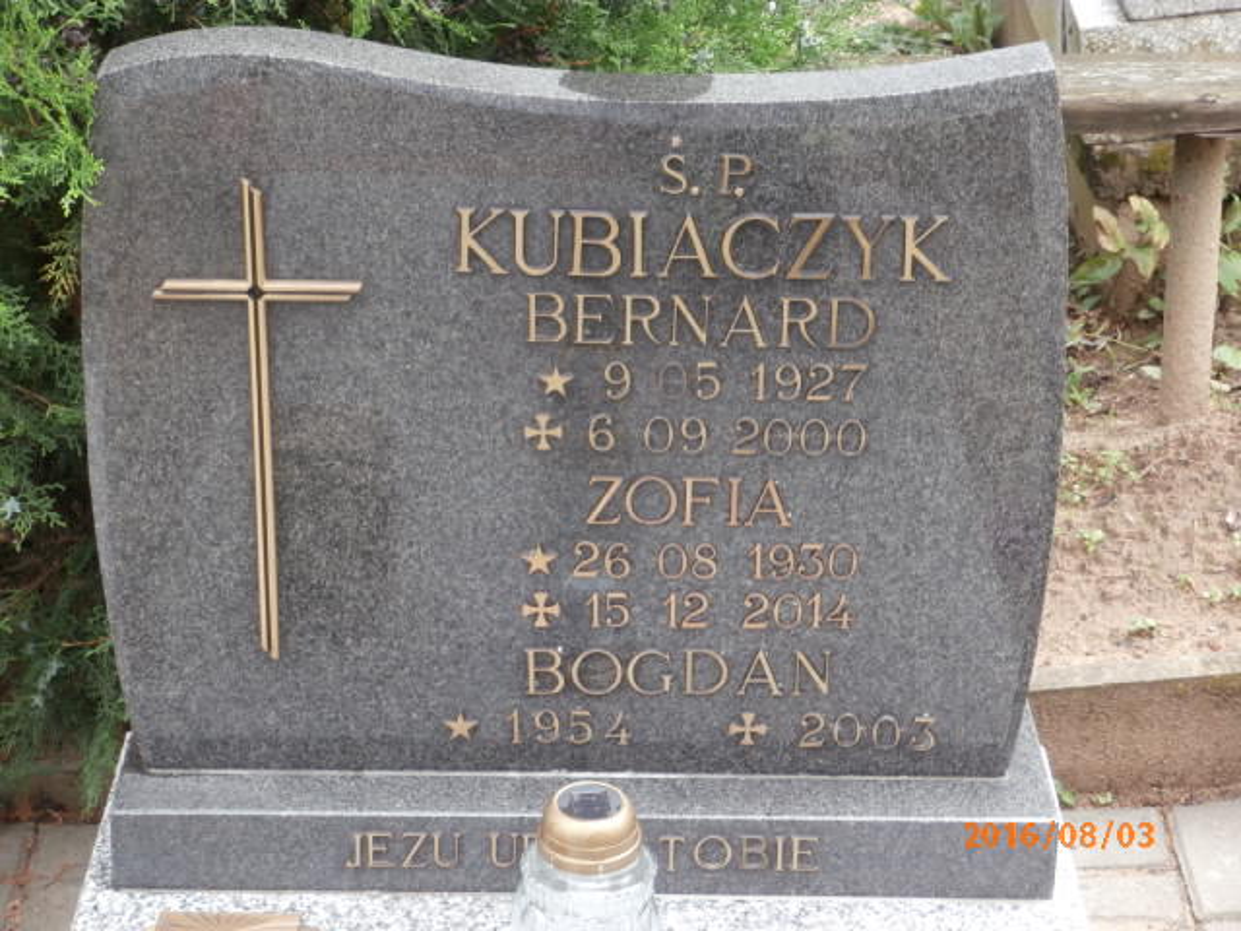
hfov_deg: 22.8
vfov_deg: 17.2
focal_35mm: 86
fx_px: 3083
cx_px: 620
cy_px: 466
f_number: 5
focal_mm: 15.16
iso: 125
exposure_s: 1/60
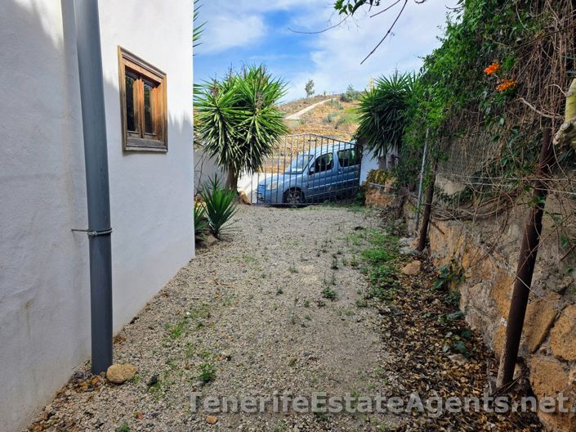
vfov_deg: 58.8
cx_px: 288
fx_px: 383
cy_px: 216
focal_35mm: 23
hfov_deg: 74.0
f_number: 1.7
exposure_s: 1/4057
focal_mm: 6.25
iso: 80
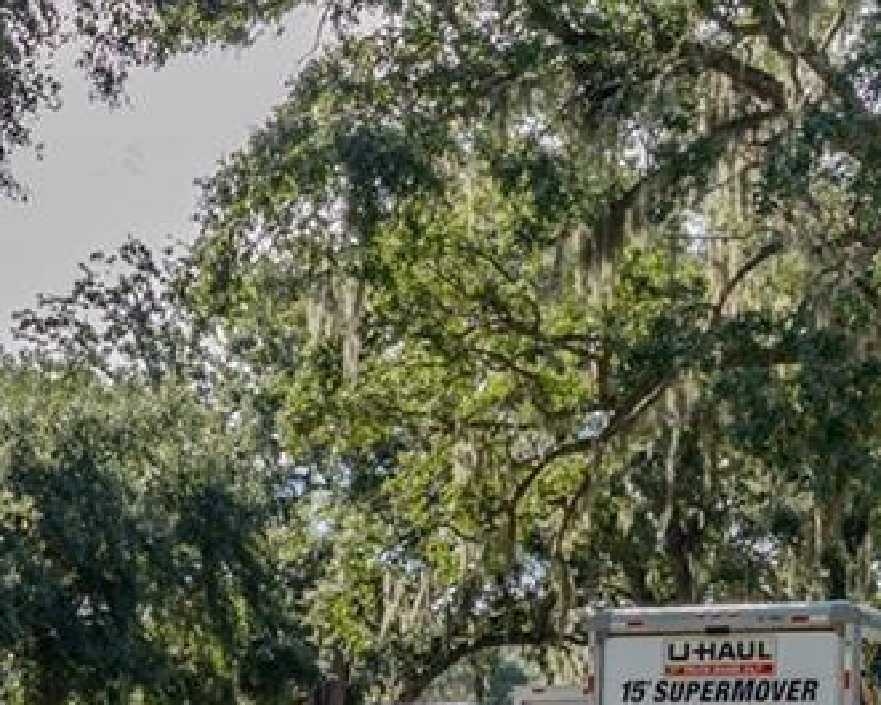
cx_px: 234
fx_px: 2008
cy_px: 809
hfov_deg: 24.5
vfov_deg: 19.0
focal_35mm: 77
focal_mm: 17
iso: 100
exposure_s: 1/40
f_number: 8
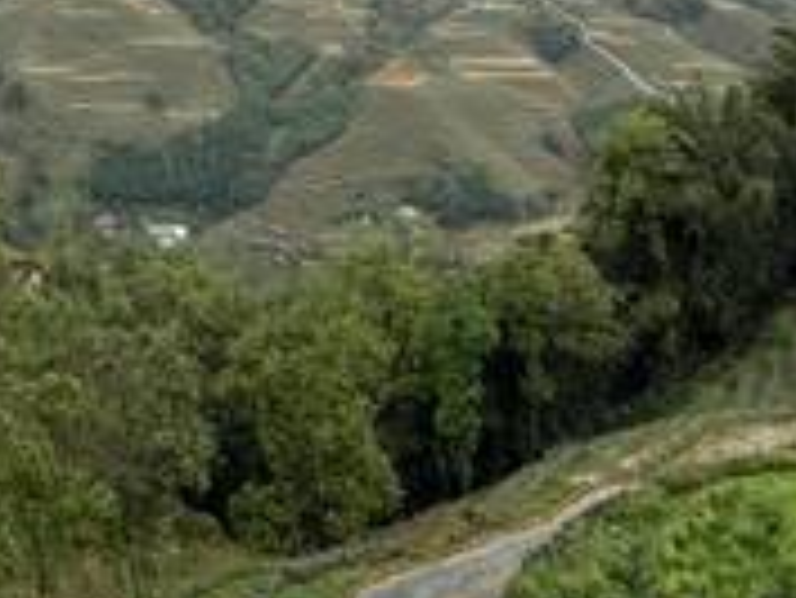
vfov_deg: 20.9
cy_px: -355
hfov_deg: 30.6
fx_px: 1312
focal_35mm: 57
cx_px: -54
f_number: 2.2
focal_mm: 2.22
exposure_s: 1/868
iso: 40
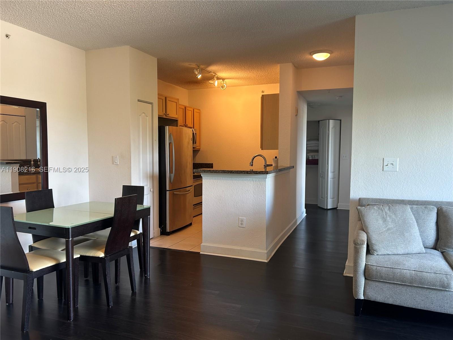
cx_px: 226
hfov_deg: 67.3
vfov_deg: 53.1
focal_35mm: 26
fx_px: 340
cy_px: 170
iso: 80
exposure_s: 1/60
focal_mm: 5.7
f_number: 1.5
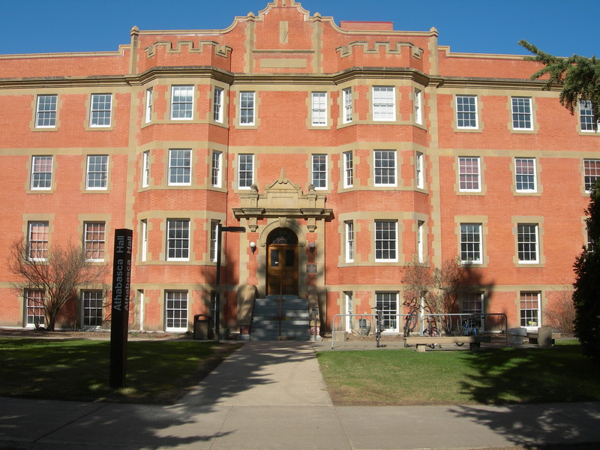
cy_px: 225
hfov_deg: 49.0
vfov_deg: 37.7
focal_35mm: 38
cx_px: 300
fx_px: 659
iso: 50
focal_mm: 7.8
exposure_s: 1/656
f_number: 4.8
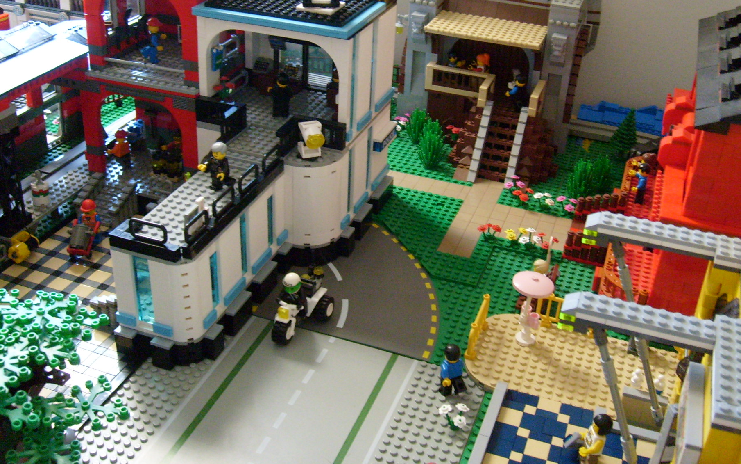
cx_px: 388
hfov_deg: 47.2
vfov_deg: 30.3
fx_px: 848
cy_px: 154
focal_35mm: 42
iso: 200
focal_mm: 5.8
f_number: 2.8
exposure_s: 1/15
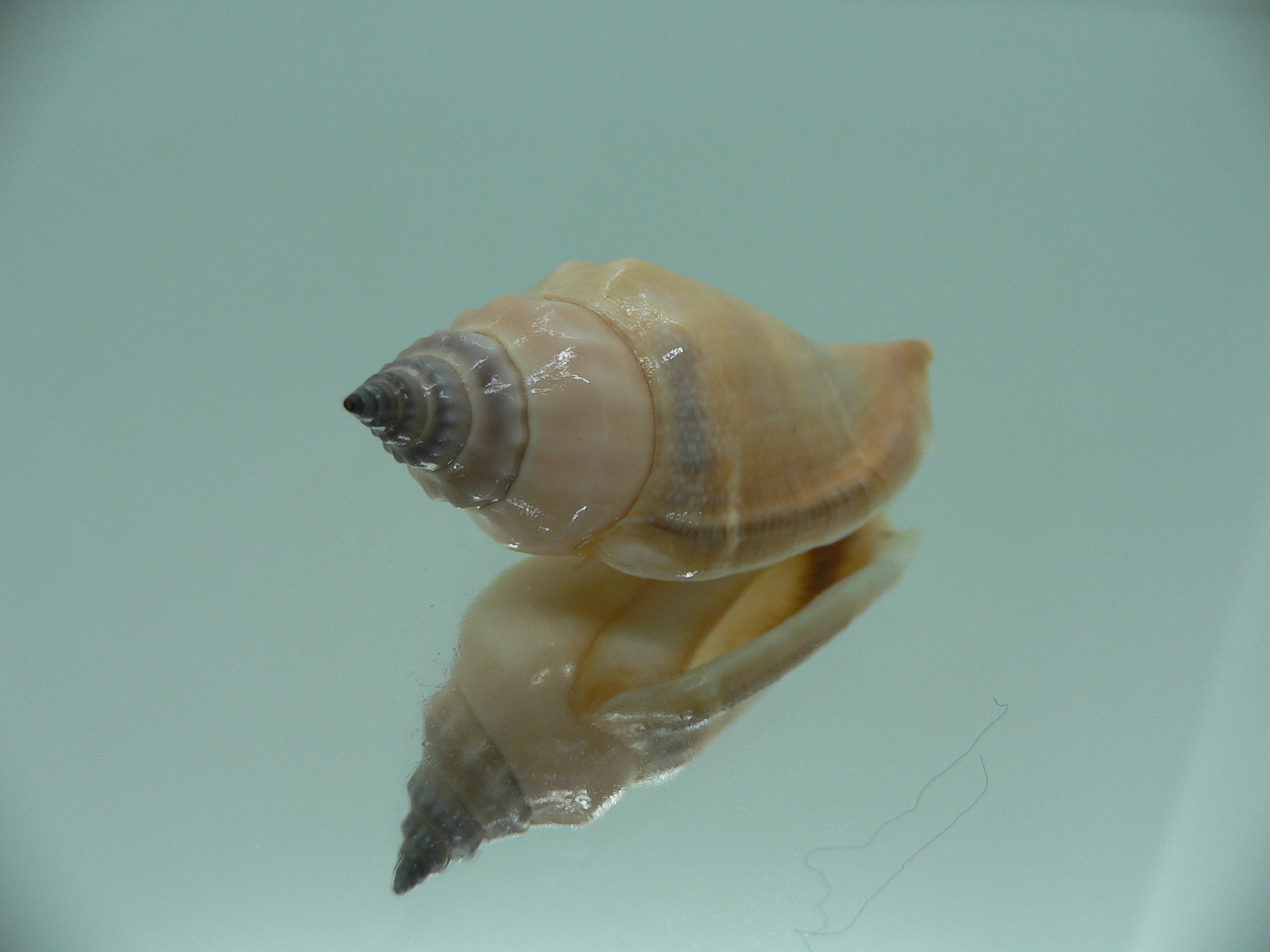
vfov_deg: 40.7
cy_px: 476
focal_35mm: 35
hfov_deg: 52.6
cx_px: 635
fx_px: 1284
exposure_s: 1/80
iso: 80
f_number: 2.8
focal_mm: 4.6
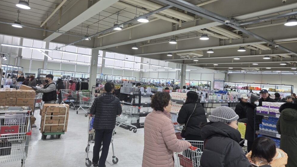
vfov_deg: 44.2
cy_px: 69
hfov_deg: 71.9
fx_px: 205
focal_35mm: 26
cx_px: 151
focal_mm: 5.4
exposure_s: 1/120
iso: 32
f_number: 1.8
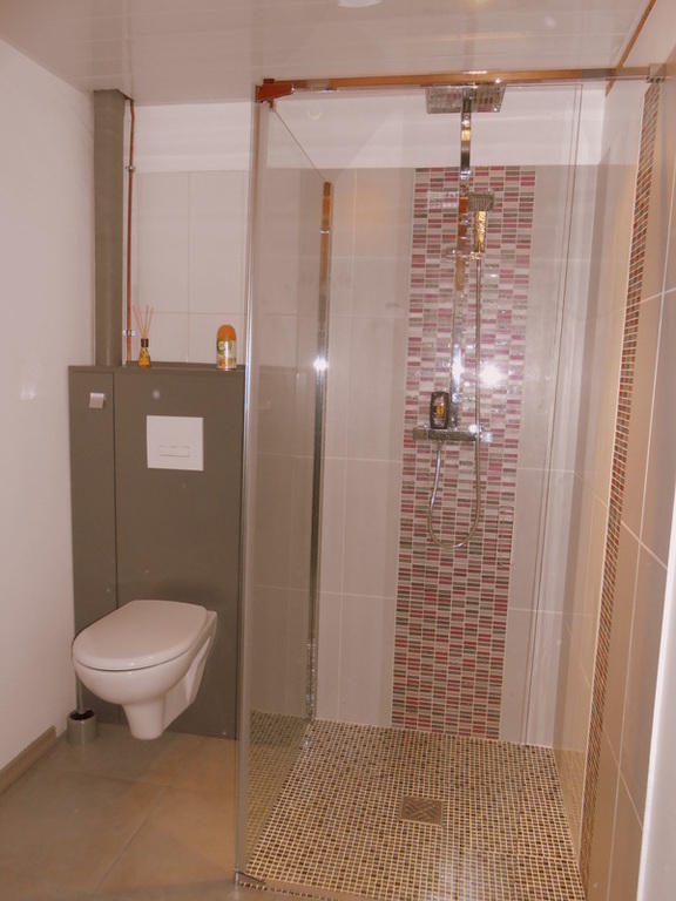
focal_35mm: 26
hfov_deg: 53.1
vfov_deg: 67.3
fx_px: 677
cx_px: 338
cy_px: 450
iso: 200
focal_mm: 4.6
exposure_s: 1/25
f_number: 3.5
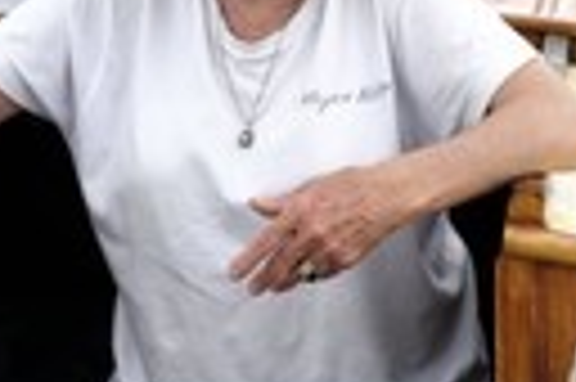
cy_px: 252
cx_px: 513
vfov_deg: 9.1
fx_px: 2413
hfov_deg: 13.5
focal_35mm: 151
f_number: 10
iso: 400
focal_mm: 46
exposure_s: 1/320
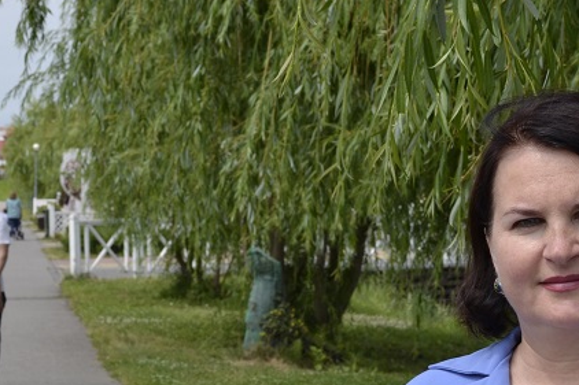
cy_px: 301
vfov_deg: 10.7
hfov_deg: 16.0
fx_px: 2058
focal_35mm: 128
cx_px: 353
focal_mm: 36
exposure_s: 1/200
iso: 100
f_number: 7.1
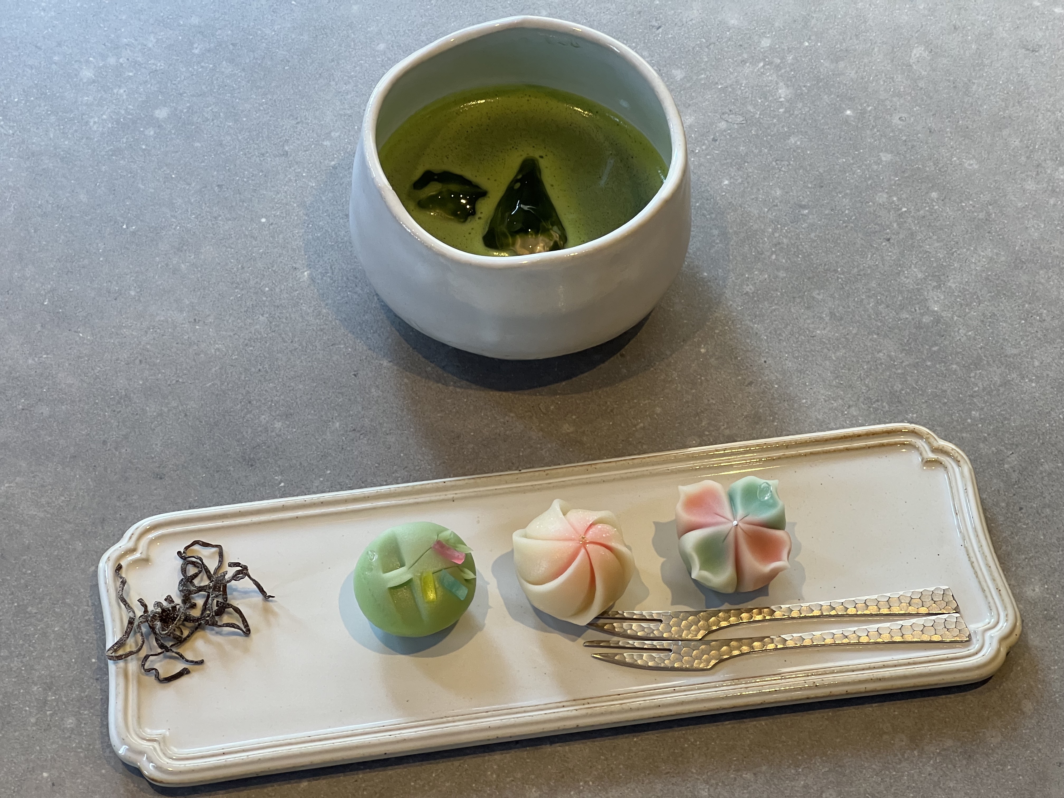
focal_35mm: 77
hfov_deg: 25.3
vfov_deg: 19.1
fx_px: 2367
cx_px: 532
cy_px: 399
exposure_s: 1/100
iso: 200
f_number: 2.8
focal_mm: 9
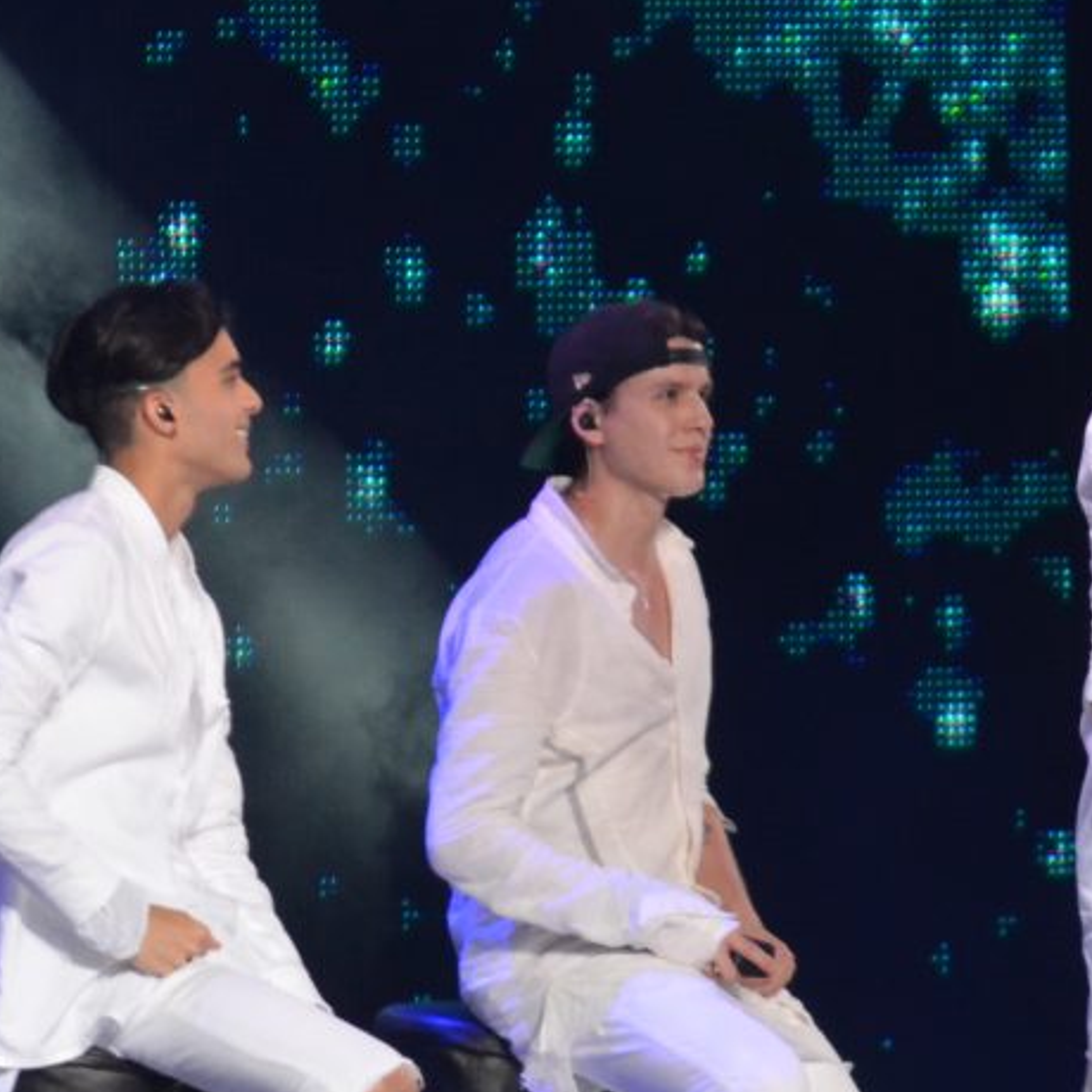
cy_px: 726
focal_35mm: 764
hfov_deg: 2.3
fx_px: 27263
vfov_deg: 2.3
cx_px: 249
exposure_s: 1/125
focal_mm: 135
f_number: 5
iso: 800
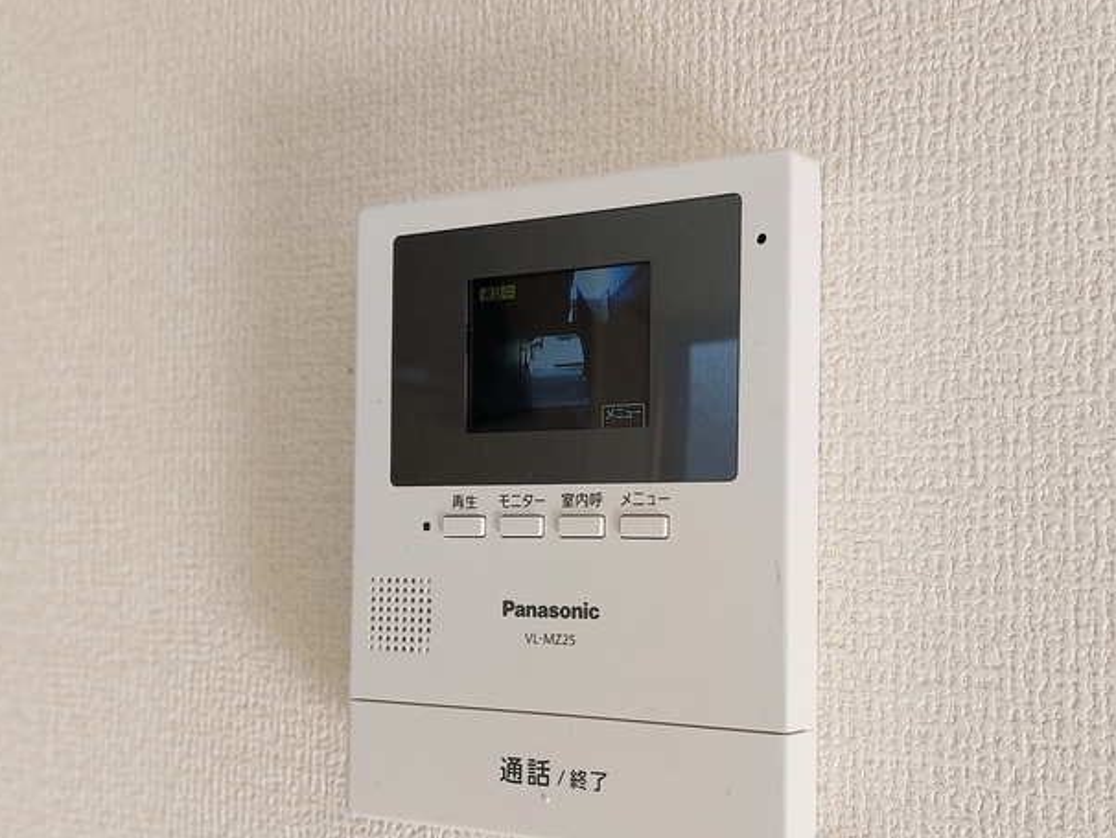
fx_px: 1226
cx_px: 576
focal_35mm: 38
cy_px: 530
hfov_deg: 49.0
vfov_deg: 37.5
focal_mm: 5.23
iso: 25
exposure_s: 1/135
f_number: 1.8
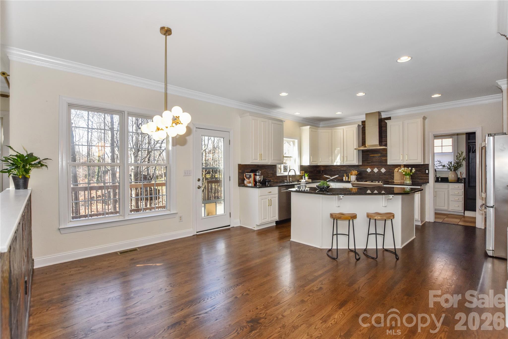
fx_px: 212
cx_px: 254
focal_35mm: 15
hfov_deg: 100.4
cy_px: 170
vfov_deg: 77.3
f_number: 5.6
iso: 400
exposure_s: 1/125
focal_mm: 10
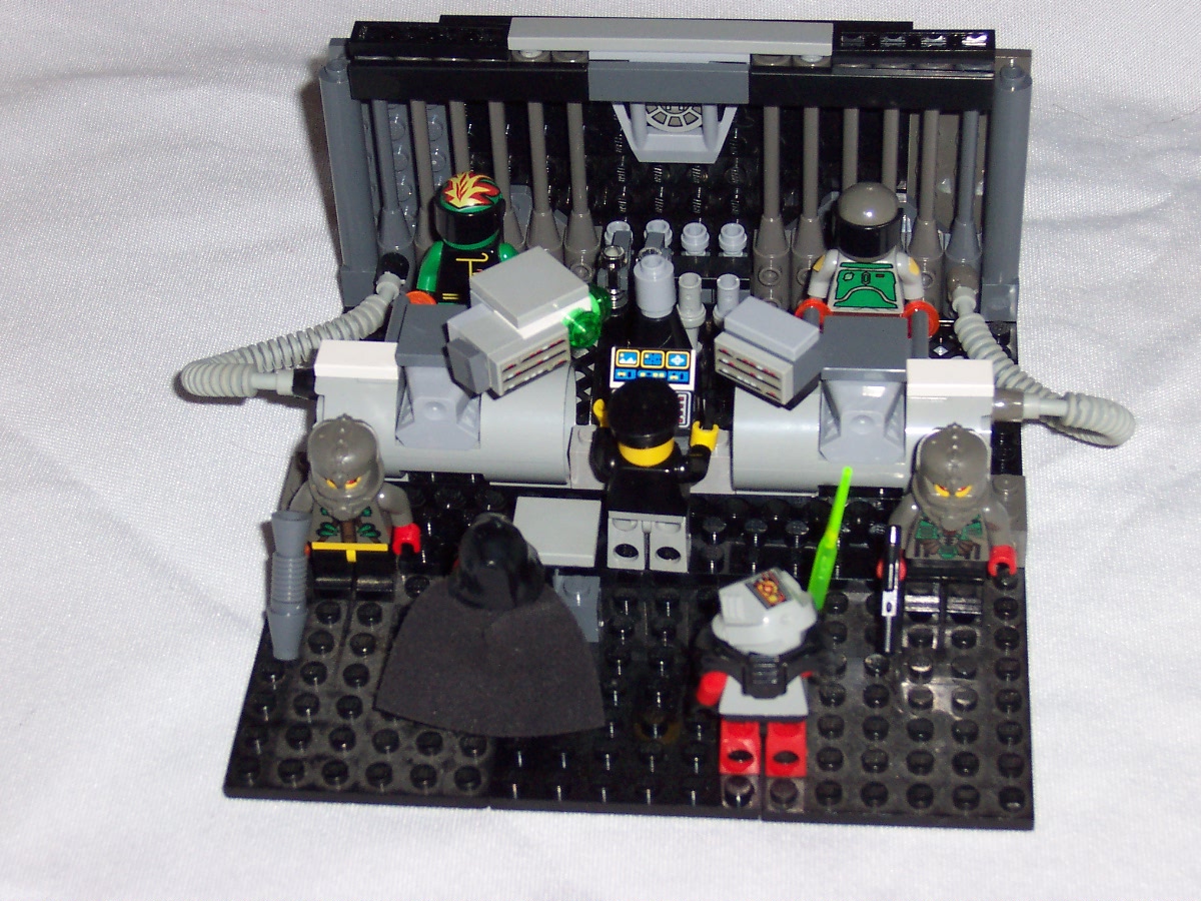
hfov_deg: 20.0
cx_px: 600
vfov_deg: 15.1
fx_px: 3400
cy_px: 450
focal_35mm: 98
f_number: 4
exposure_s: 1/90
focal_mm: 15.2
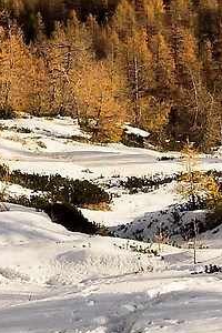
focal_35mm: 192
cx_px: -60
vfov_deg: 9.8
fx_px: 1776
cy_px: -374
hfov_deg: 7.1
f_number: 7.1
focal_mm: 16
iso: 1250
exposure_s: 1/1600
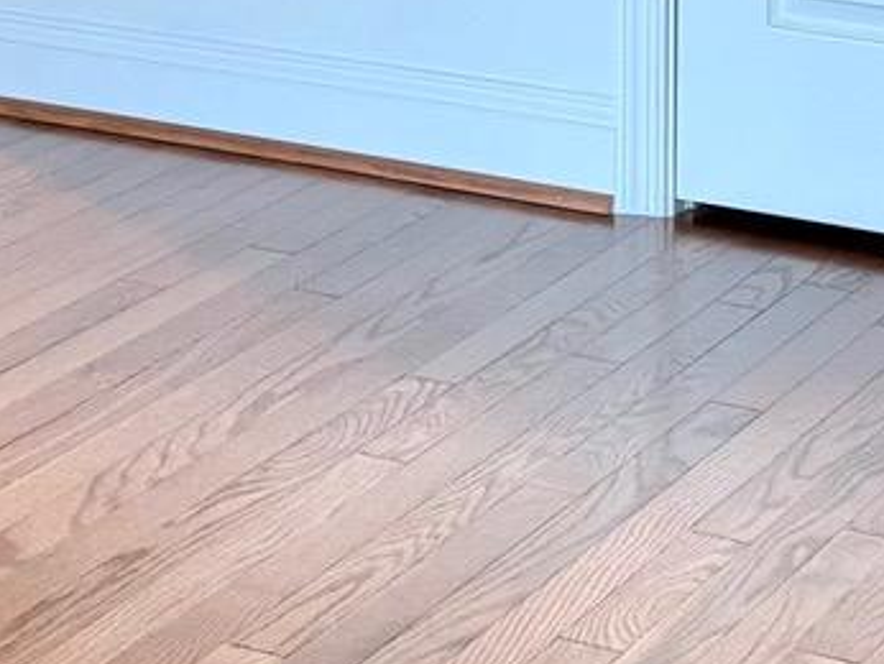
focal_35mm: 142
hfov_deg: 13.8
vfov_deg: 9.6
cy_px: -730
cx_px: 199
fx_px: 3629
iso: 200
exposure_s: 1/60
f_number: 1.78
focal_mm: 6.76
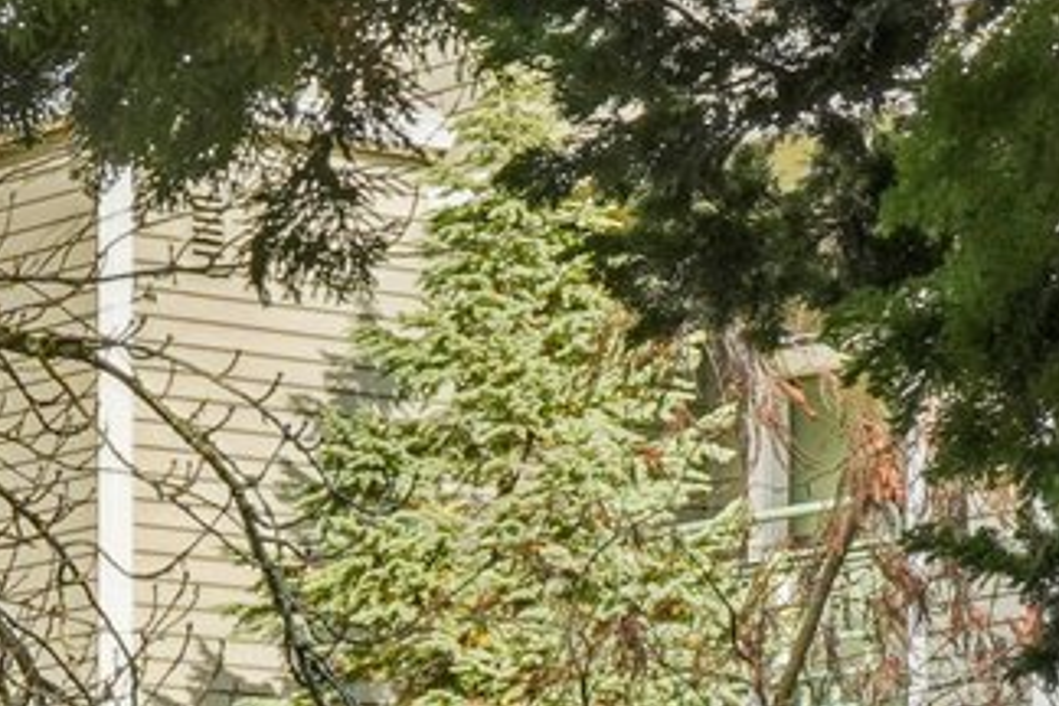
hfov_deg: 8.7
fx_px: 5942
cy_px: 1633
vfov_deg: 6.5
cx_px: -1968
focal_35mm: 202
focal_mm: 32
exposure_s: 1/60
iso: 400
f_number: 9
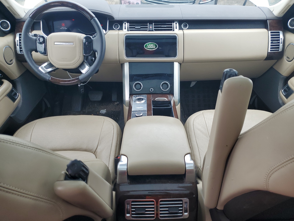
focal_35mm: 26
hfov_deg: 67.3
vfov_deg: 53.1
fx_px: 221
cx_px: 147
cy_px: 110
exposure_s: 1/135
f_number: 1.5
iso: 50
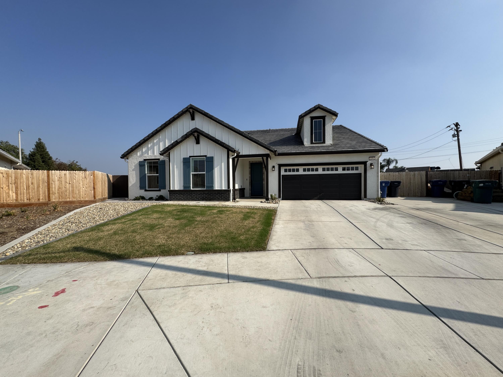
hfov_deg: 102.1
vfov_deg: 85.7
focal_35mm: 14
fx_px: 203
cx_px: 252
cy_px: 188
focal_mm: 2.22
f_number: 2.2
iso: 50
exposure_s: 1/2342
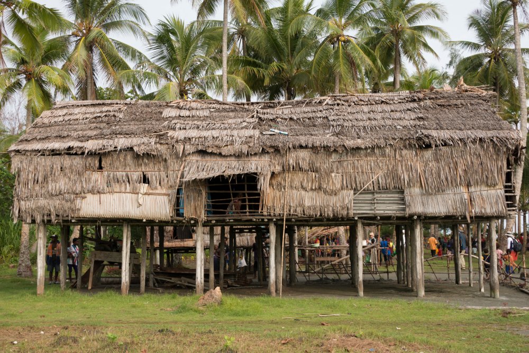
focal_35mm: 40
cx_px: 264
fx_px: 588
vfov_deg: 33.4
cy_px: 176
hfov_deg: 48.4
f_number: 10
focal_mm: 40
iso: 500
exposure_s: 1/320
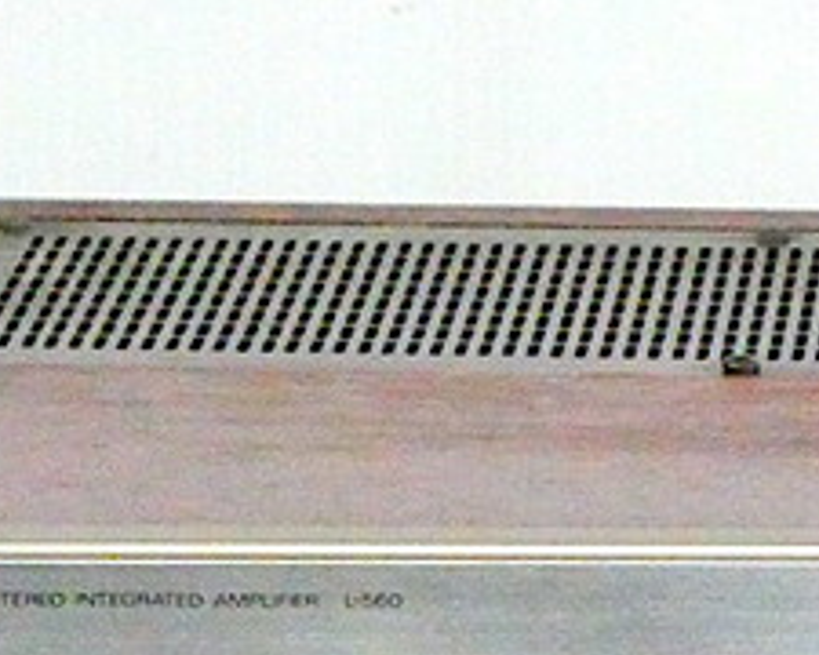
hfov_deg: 3.2
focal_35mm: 595
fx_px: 14422
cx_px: 1110
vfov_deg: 2.6
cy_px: 895
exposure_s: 1/125
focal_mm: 25.6
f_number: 5.4
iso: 2000
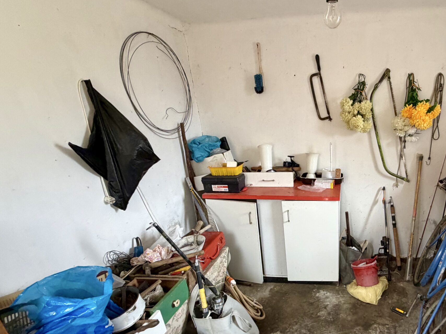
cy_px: 210
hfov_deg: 74.6
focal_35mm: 21
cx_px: 322
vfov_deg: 62.5
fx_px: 271
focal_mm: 2.22
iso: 320
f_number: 2.2
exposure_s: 1/121
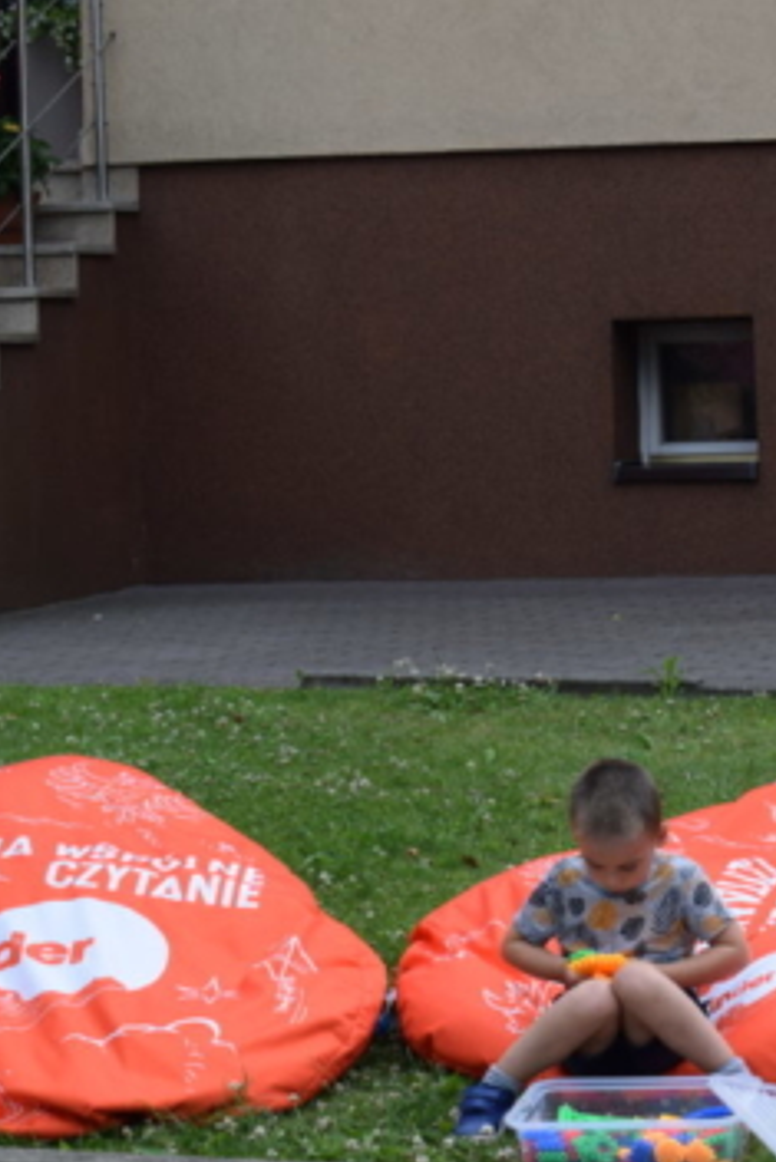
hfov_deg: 9.1
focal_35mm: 150
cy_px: 586
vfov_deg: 13.7
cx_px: 690
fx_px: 4842
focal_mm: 55
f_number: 8
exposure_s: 1/250
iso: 200
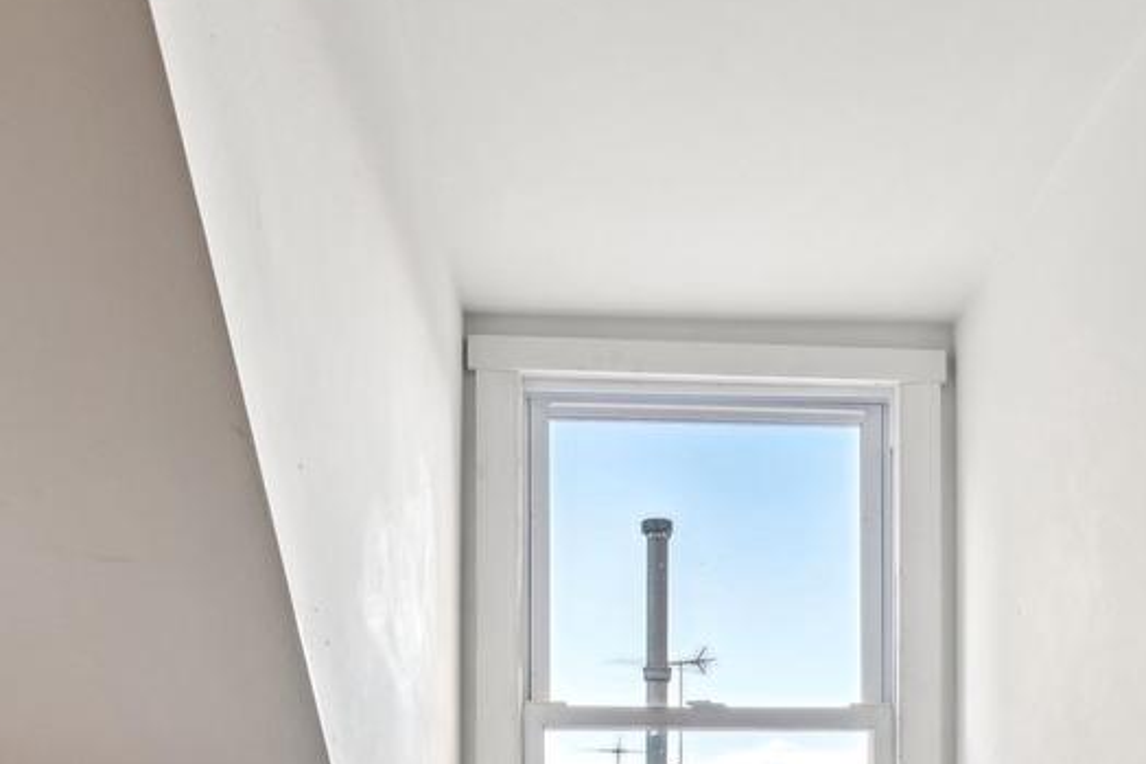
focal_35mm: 44
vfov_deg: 28.5
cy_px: 773
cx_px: 700
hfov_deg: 44.2
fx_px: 1400
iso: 400
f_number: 8
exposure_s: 1/60
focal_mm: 16
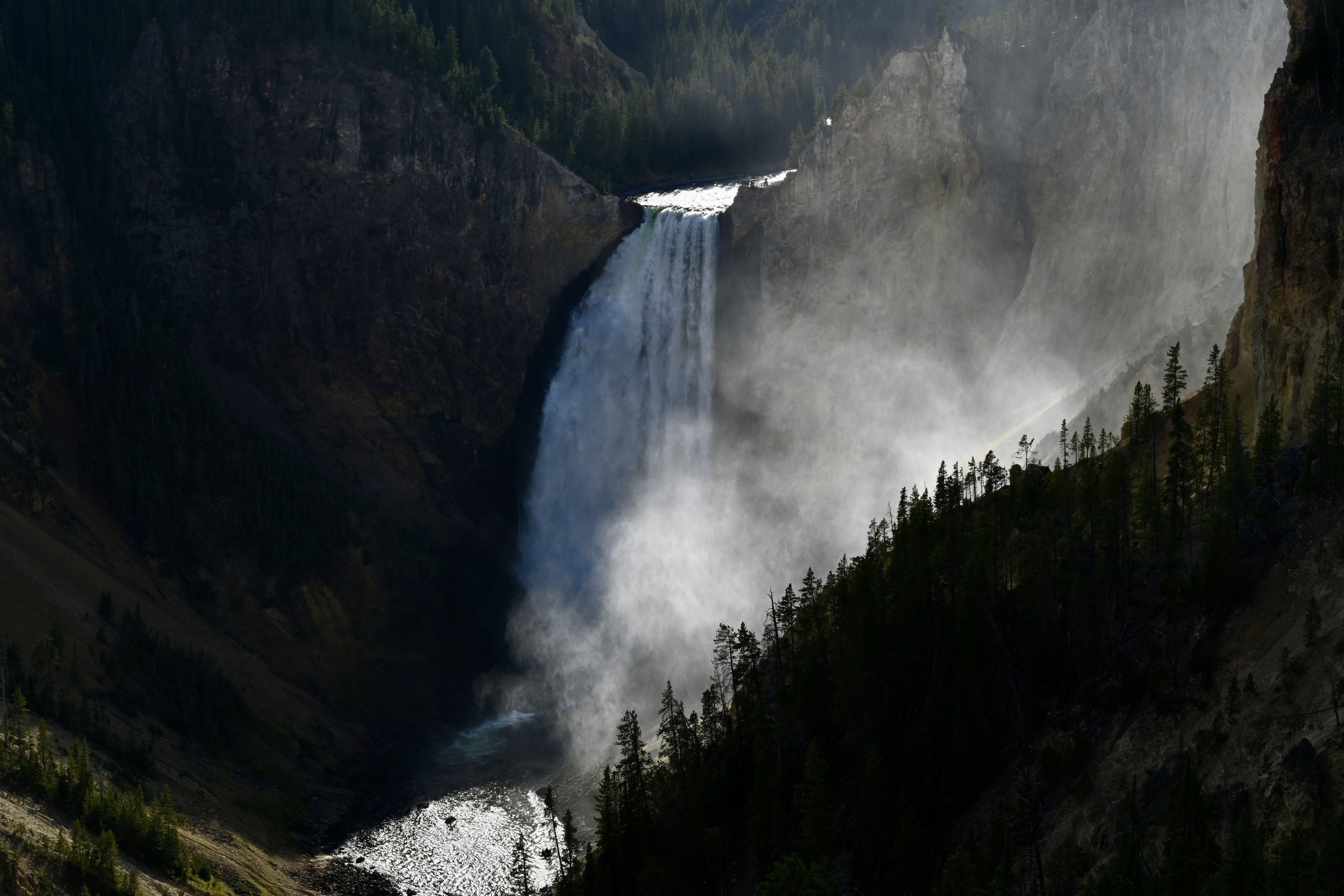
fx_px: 2501
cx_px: 672
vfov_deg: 20.3
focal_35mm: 67
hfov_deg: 30.1
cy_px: 448
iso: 100
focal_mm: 67
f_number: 22
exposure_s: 1/40
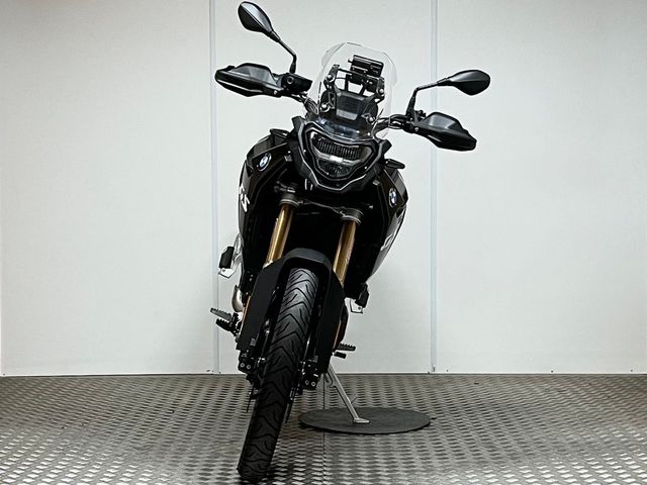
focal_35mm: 26
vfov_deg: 53.1
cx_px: 324
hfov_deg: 67.3
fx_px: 486
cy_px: 242
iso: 80
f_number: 1.5
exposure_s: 1/50
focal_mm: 5.7
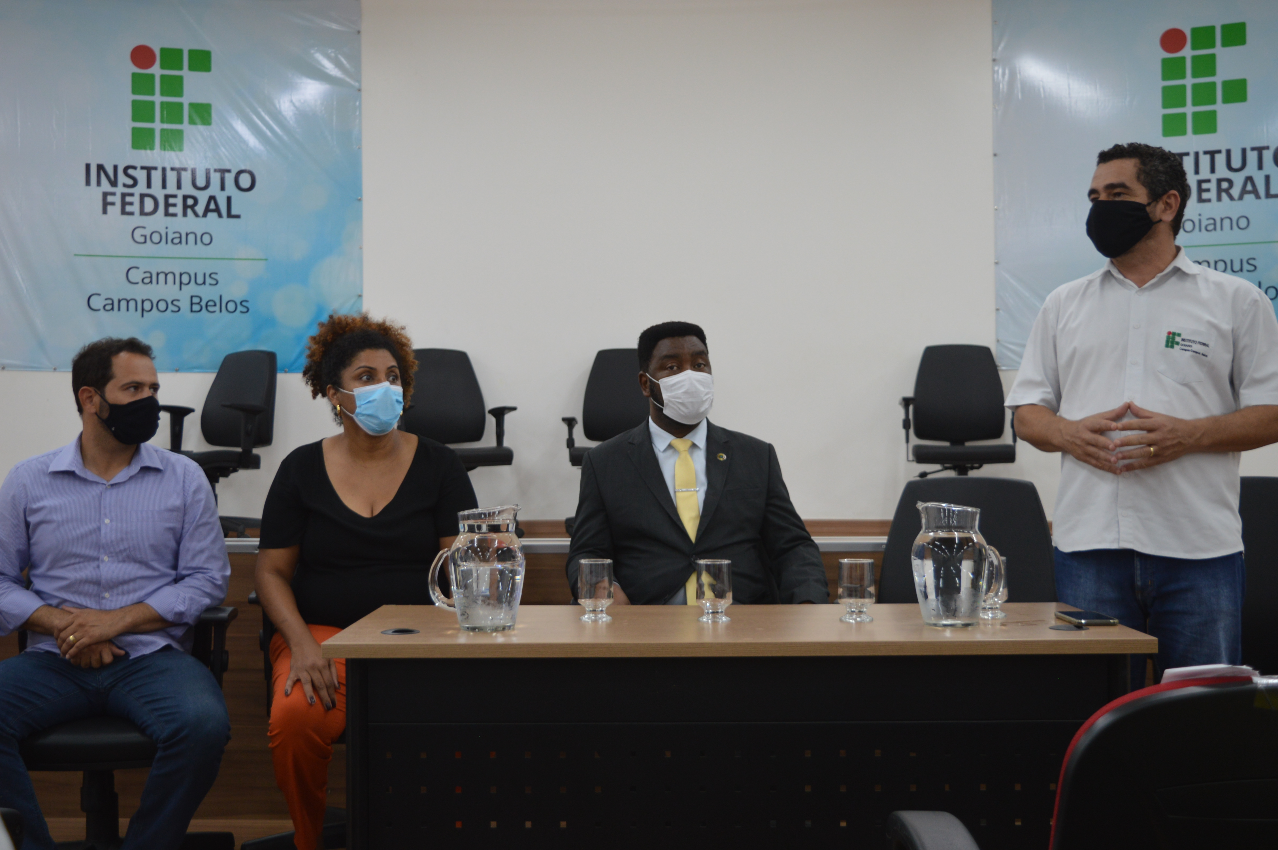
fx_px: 1543
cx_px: 639
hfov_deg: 45.0
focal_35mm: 44
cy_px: 425
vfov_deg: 30.8
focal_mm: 29
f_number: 4.2
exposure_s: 1/50
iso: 400
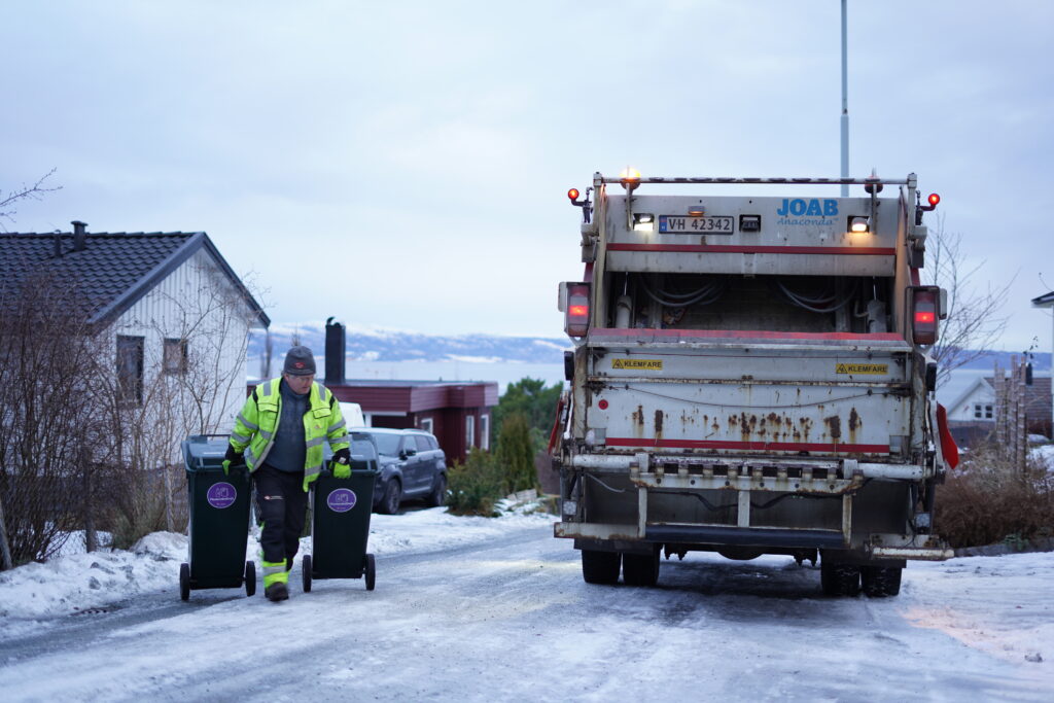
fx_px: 1464
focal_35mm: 50
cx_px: 527
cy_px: 352
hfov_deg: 39.6
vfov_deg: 27.0
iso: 125
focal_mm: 50
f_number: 1.8
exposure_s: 1/50
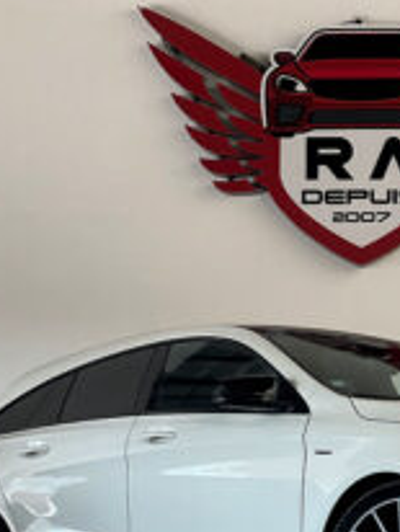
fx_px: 2153
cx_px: 365
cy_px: 280
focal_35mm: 140
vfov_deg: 14.1
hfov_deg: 10.6
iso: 125
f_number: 2.8
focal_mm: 9
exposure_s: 1/121
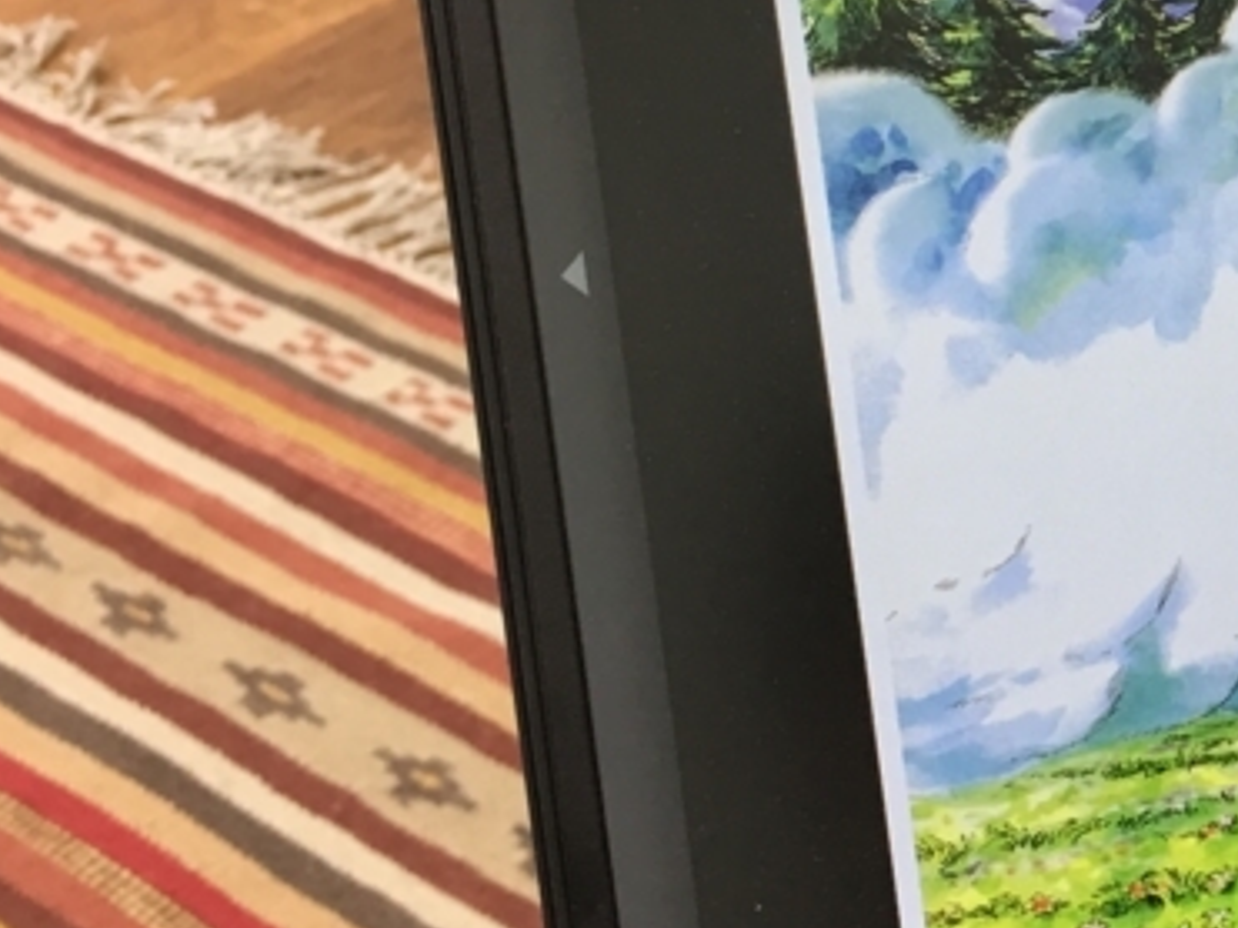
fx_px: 2860
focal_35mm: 80
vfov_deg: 18.3
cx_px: 1682
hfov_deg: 21.6
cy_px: 277
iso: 25
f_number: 2.2
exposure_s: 1/15
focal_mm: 4.15
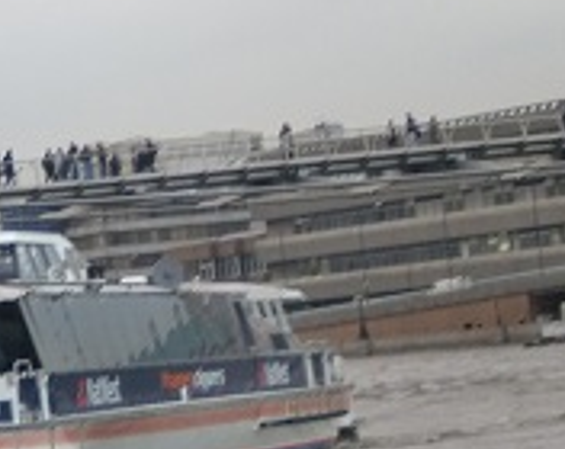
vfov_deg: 6.9
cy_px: 252
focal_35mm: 224
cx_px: -22
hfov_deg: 8.6
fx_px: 3737
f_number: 5.9
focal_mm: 18.9
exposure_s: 1/100
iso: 200
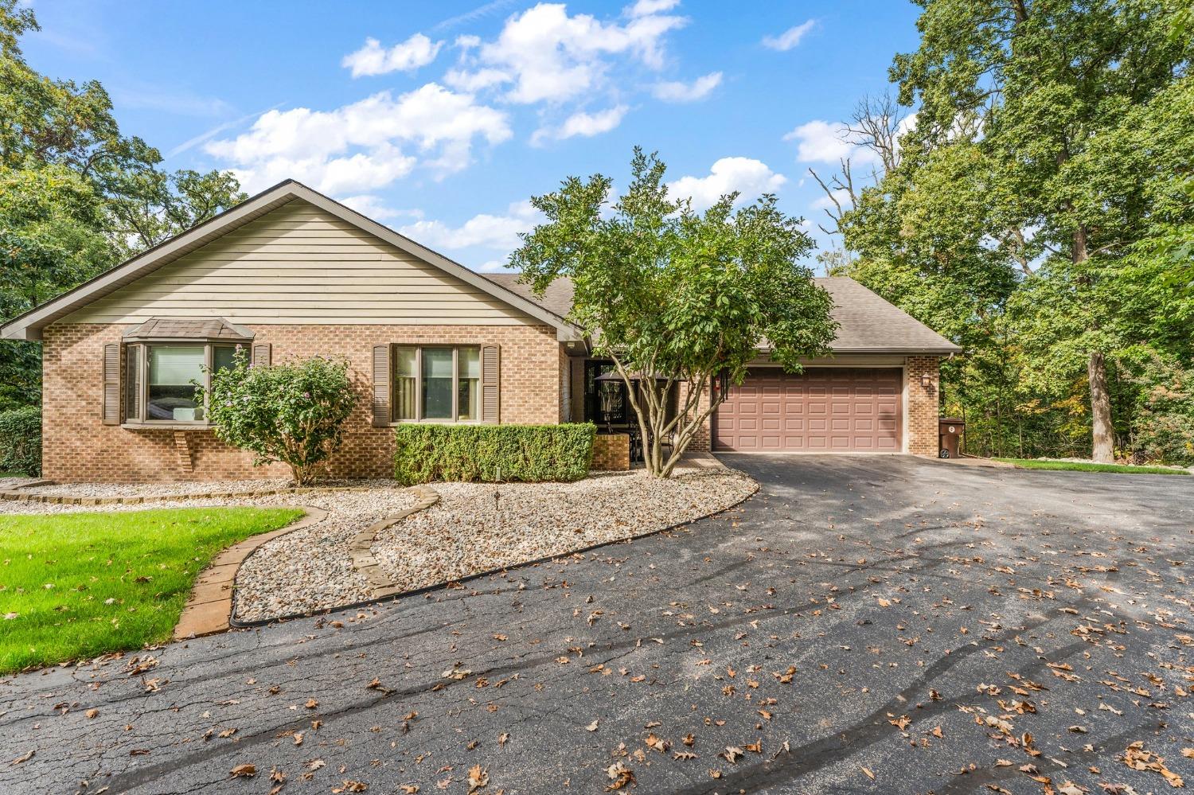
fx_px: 507
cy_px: 398
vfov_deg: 76.2
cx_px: 597
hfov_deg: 99.3
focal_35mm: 15
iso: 200
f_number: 9
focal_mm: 15.3
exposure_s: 1/100
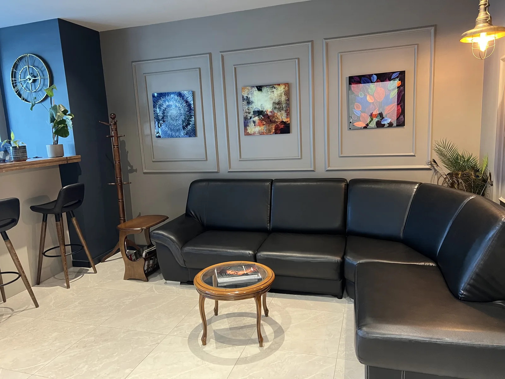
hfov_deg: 67.3
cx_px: 252
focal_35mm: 26
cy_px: 190
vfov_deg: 53.1
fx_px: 379
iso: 320
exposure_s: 1/50
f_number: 1.5
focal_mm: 5.7
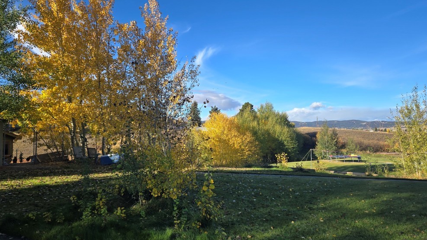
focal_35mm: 26
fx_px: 294
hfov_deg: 71.9
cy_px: 115
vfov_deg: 44.4
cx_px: 215
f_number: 1.8
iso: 25
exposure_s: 1/970
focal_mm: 5.4
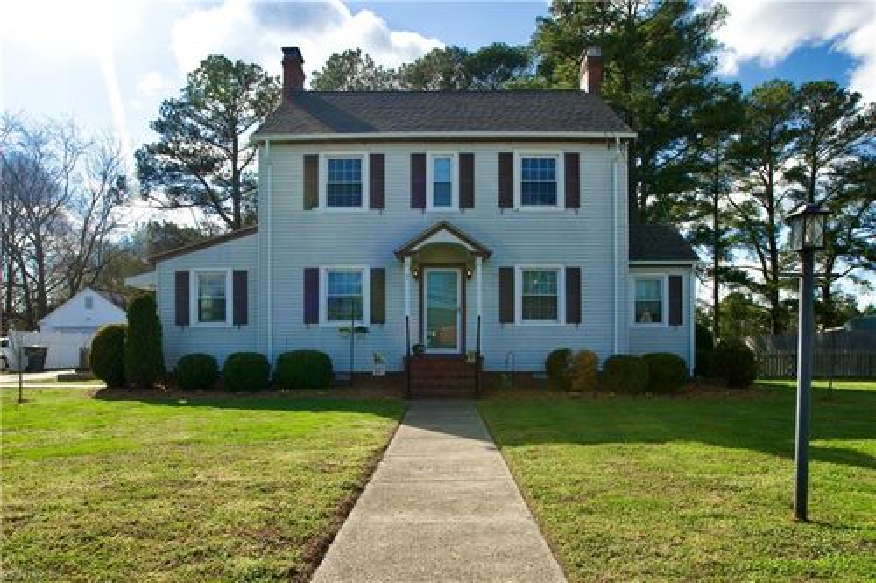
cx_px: 438
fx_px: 389
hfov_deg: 96.8
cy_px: 292
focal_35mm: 16
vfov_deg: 73.7
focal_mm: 16
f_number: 8
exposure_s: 1/250
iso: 125
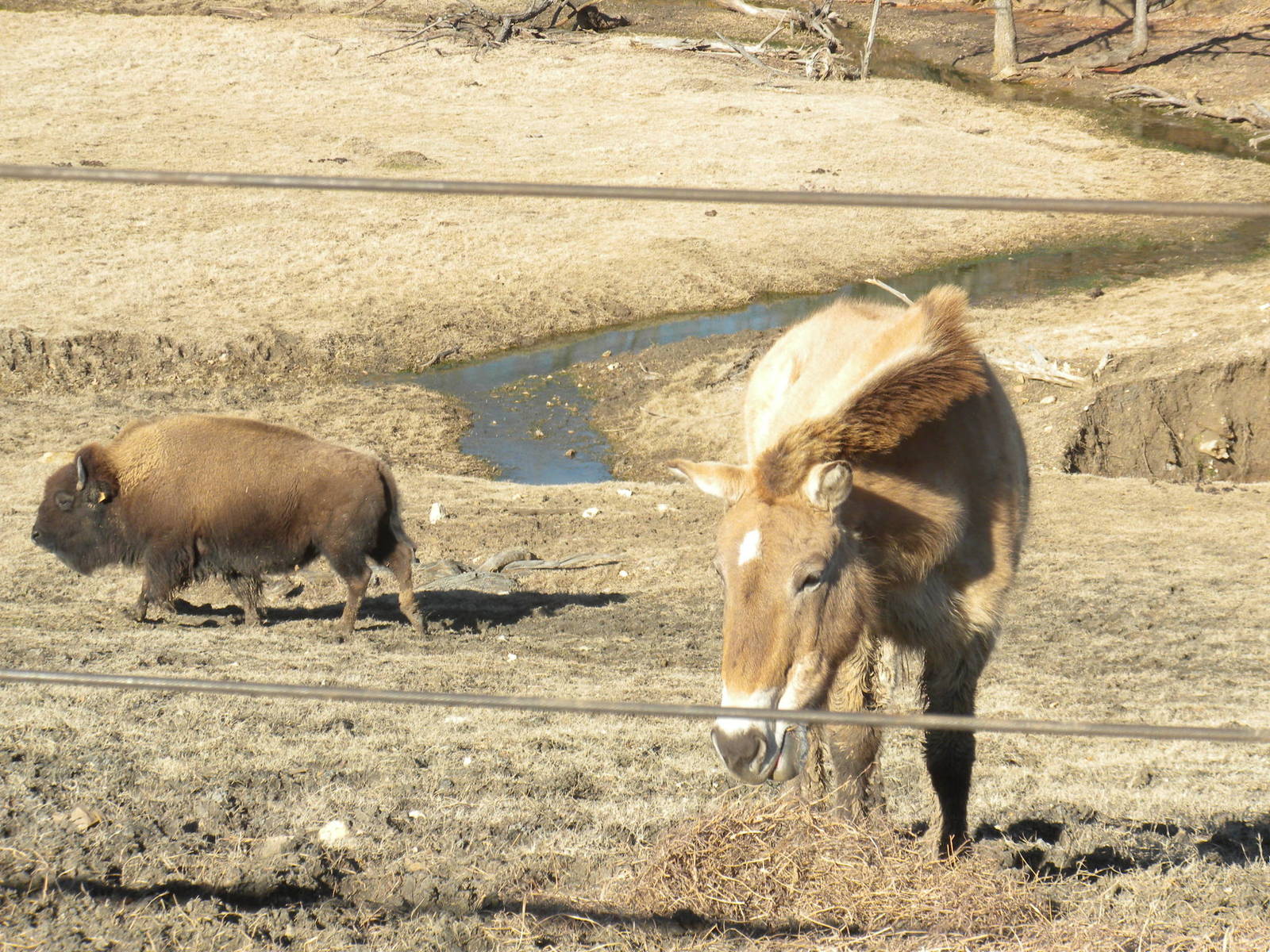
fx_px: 4366
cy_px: 476
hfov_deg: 16.6
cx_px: 635
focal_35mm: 119
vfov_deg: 12.5
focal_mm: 21
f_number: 5.1
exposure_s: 1/300
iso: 78
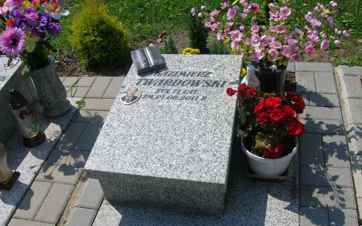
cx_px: 177
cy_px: 132
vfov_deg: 34.3
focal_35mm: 37
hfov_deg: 52.8
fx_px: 365
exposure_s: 1/573
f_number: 4.9
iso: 50
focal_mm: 5.7
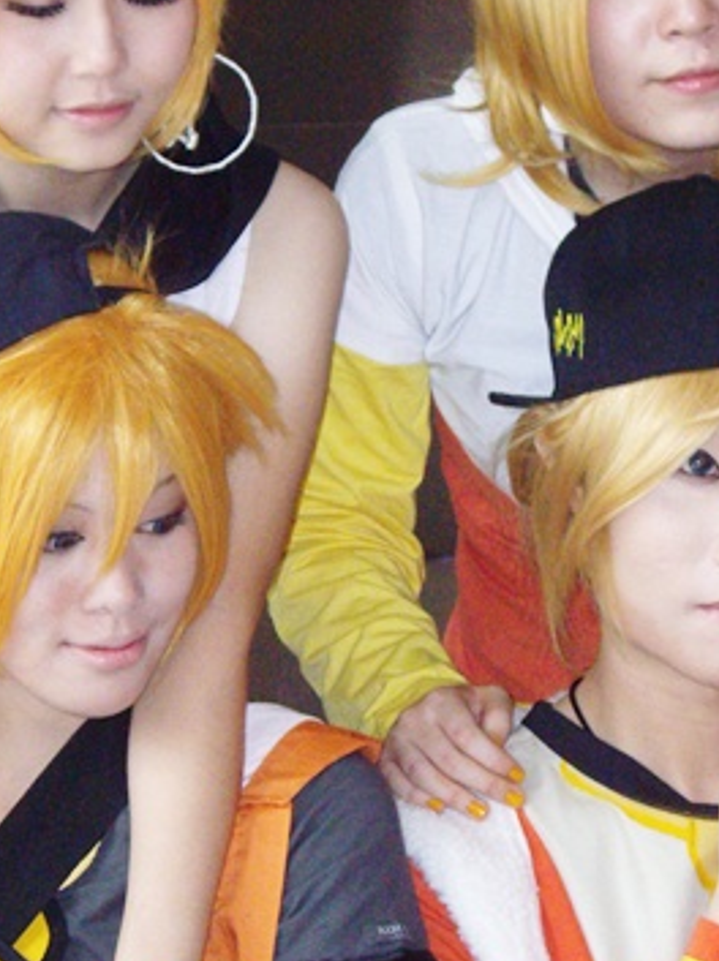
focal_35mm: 177
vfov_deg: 11.2
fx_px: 4911
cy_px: 512
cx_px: 365
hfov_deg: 8.4
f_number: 4.3
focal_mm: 16.3
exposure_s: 1/80
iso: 400
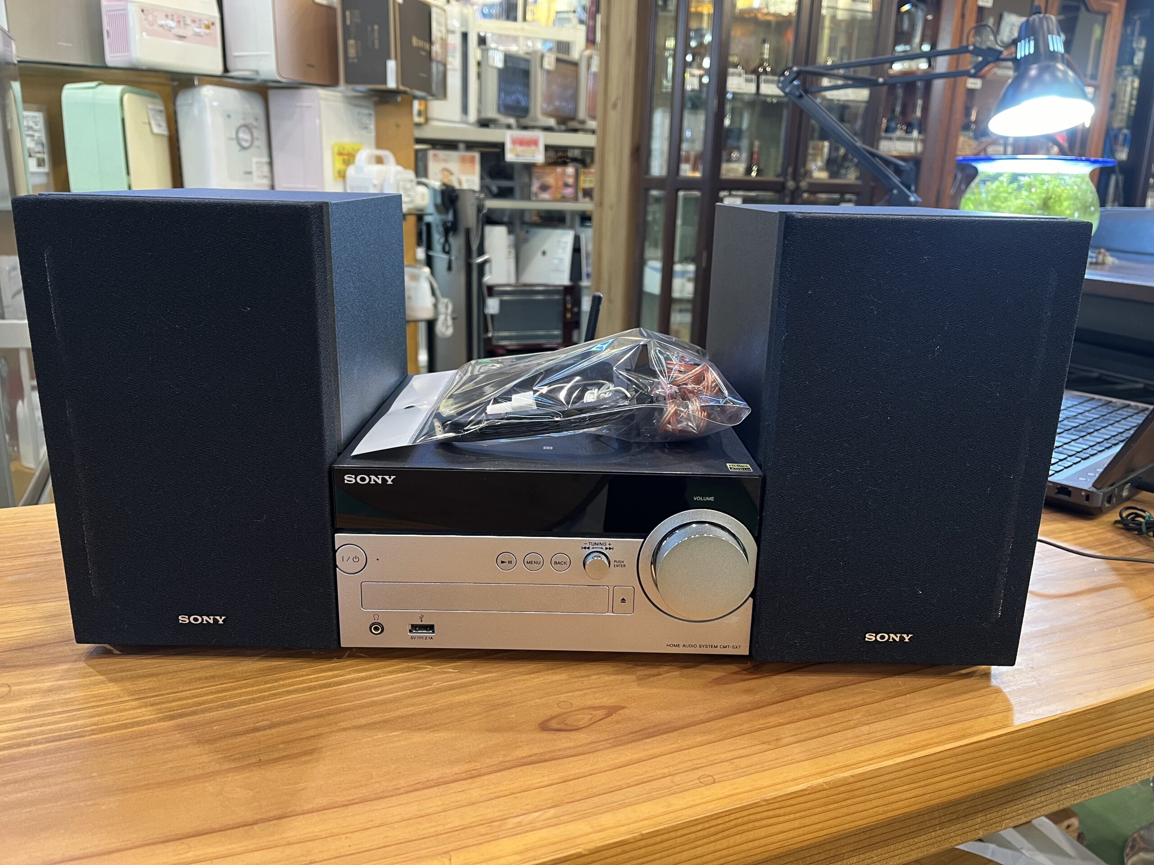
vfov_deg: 53.1
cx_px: 577
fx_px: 867
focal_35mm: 26
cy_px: 432
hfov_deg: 67.3
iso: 200
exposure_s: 1/50
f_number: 1.6
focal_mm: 5.1
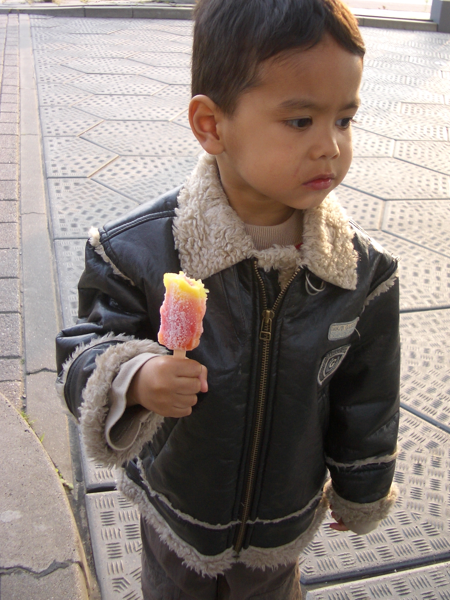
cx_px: 241
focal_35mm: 42
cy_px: 249
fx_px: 728
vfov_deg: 44.6
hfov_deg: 34.3
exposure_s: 1/125
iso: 50
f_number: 2.6
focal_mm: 5.8
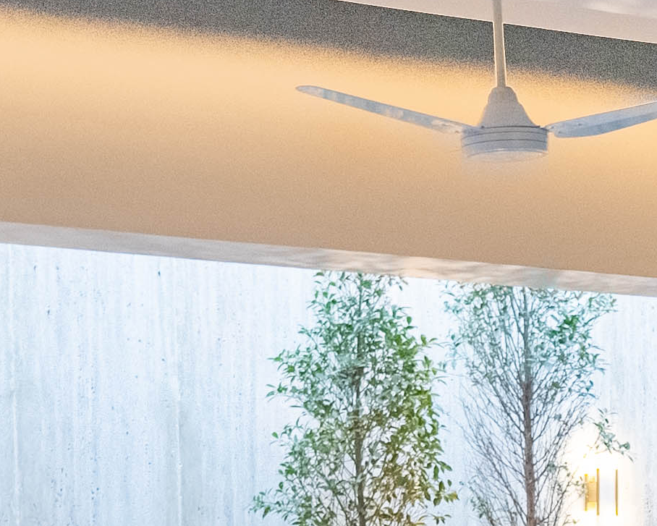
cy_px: 1121
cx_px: 810
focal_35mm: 152
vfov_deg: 9.4
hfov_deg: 12.4
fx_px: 2957
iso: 800
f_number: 2.8
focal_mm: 16
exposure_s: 1/4000
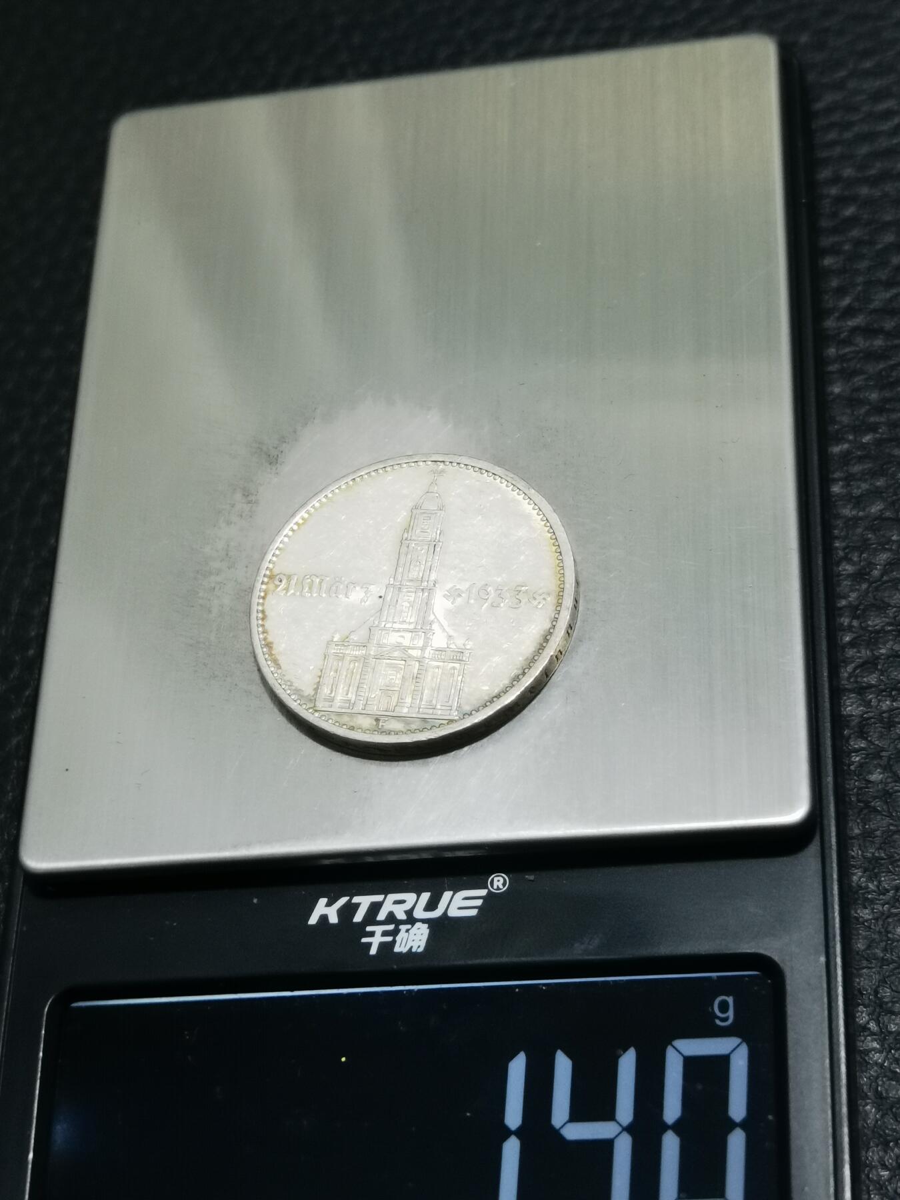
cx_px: 450
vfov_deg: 31.2
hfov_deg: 23.7
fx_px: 2149
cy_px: 600
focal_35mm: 62
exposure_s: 1/100
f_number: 1.9
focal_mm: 6.67
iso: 125
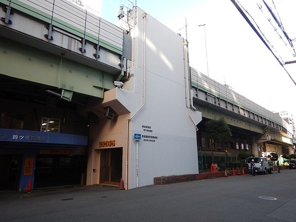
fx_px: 205
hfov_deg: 71.6
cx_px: 148
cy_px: 111
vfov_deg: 56.8
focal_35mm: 24
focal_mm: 4.3
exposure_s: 1/250
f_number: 2.8
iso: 125
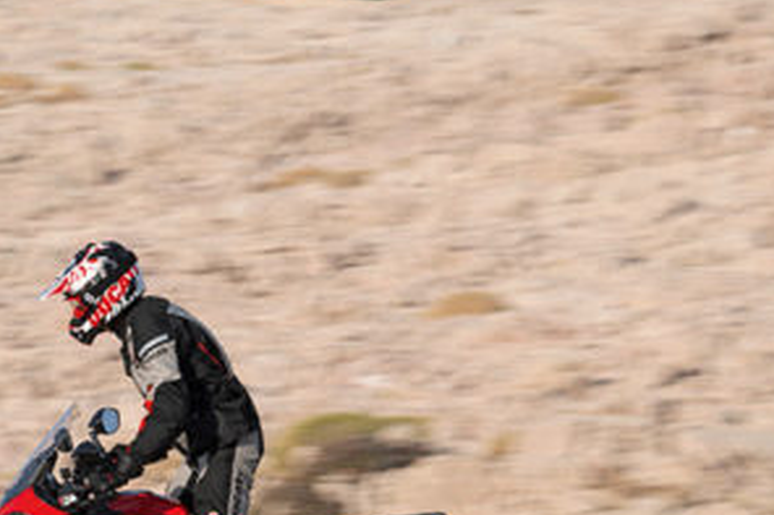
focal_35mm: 333
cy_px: 498
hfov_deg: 6.2
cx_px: -58
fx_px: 7155
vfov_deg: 4.1
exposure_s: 1/100
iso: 31
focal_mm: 135
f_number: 8
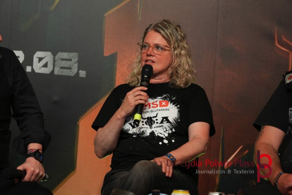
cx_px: 146
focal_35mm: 172
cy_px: 98
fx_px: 1399
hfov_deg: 11.9
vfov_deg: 8.0
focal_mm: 115
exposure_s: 1/200
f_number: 5.6
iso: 800
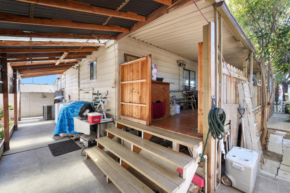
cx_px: 145
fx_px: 129
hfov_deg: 96.7
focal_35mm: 16
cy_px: 96
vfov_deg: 73.8
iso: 1000
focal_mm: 16
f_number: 8
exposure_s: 1/30
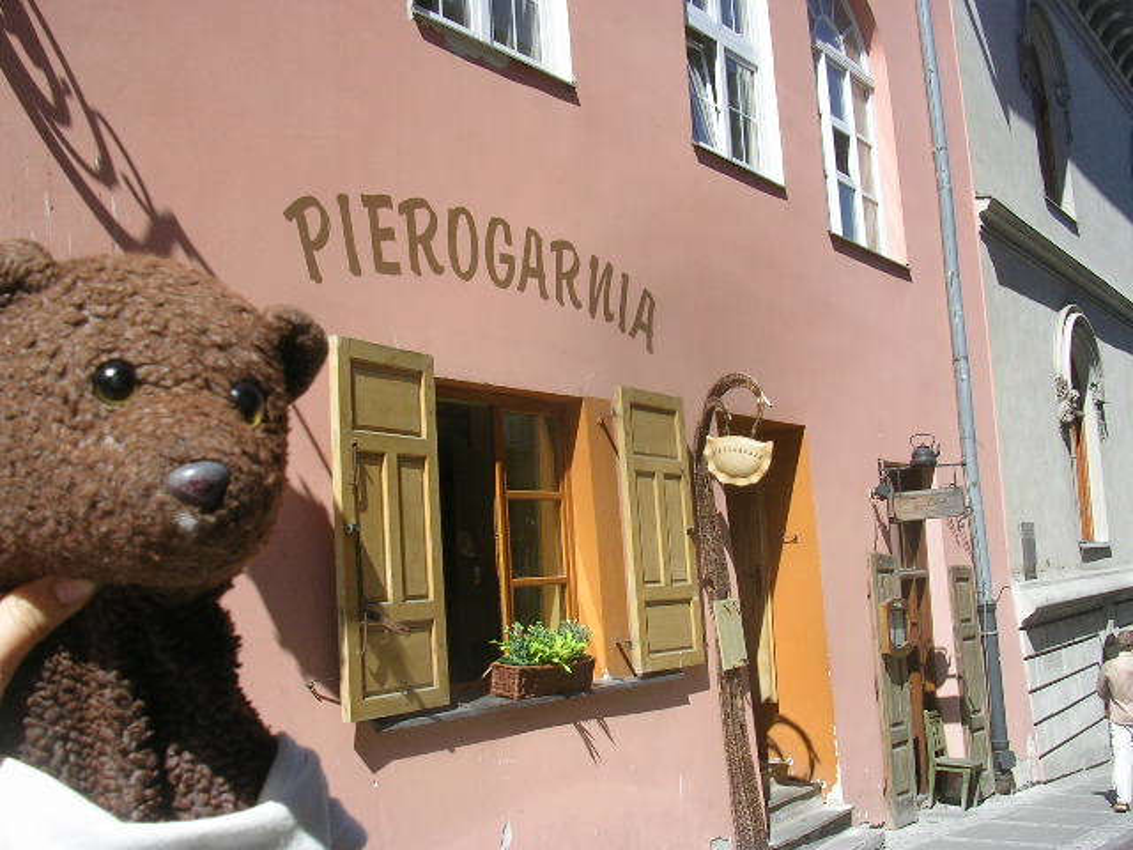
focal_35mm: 38
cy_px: 425
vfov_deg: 37.7
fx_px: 1244
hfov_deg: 49.0
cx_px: 566
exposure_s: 1/225
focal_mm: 5.8
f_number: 5.6
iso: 50
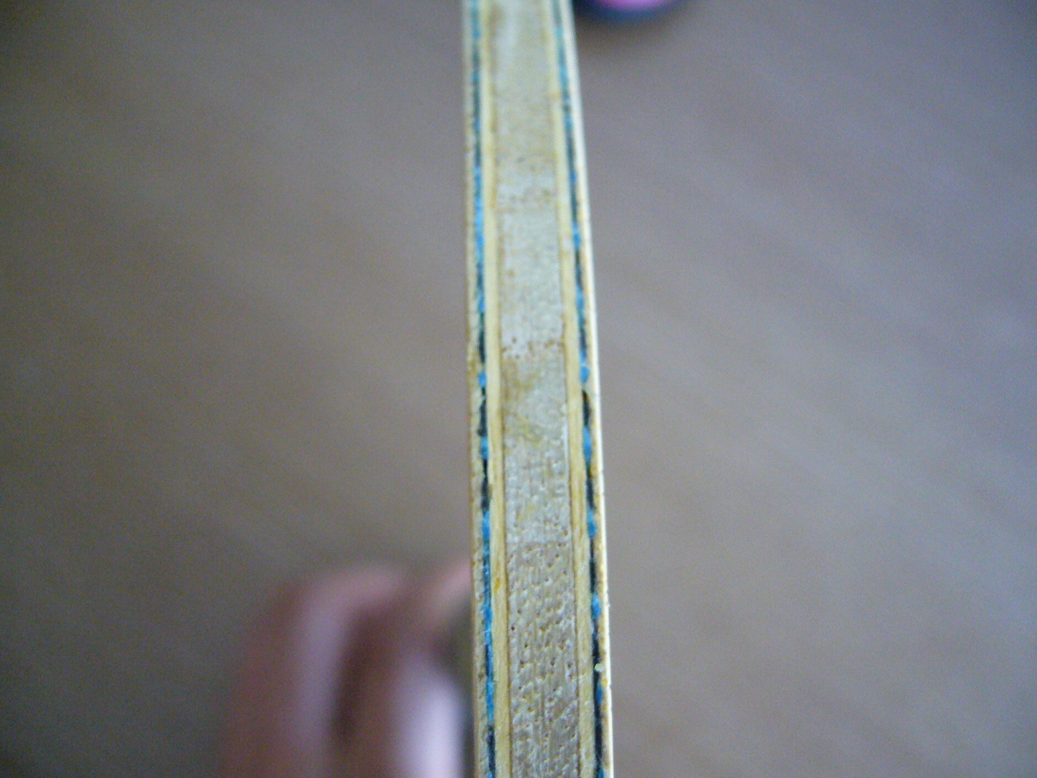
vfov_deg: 40.7
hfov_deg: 52.6
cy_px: 389
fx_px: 1049
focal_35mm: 35
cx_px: 518
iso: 400
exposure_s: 1/100
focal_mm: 5.8
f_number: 2.8
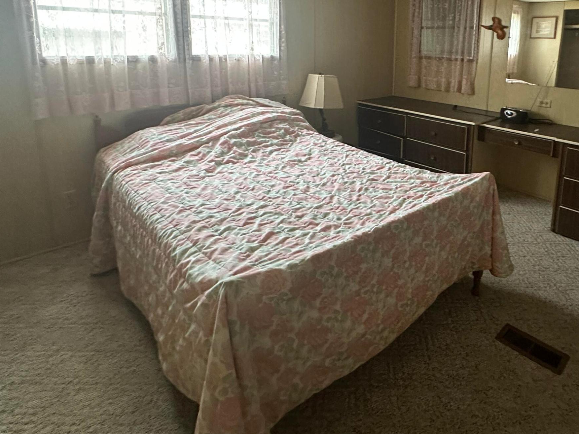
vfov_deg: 56.0
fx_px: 385
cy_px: 108
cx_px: 373
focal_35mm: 23
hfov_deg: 72.3
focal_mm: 2.22
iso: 500
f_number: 2.2
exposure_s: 1/60
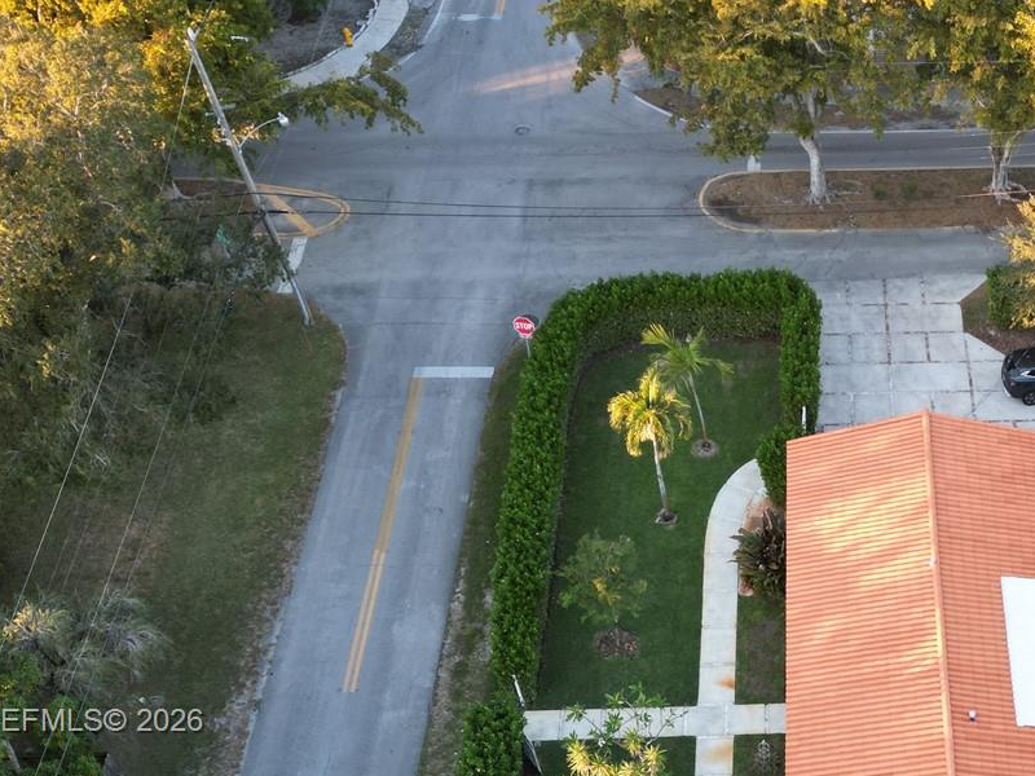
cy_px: 723
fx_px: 1435
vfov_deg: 28.9
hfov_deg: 38.1
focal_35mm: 48
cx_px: 836
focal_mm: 6.72
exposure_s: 1/160
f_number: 1.7
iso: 130
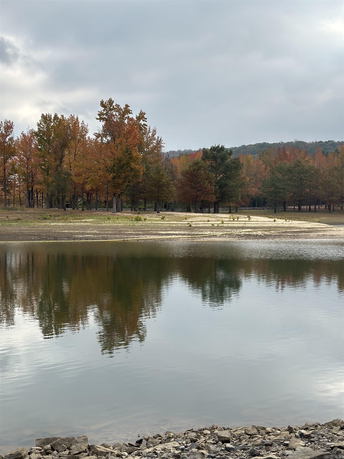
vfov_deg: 39.7
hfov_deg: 30.3
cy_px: 230
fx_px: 636
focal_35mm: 48
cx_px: 172
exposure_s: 1/3058
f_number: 1.78
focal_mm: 6.86
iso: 100
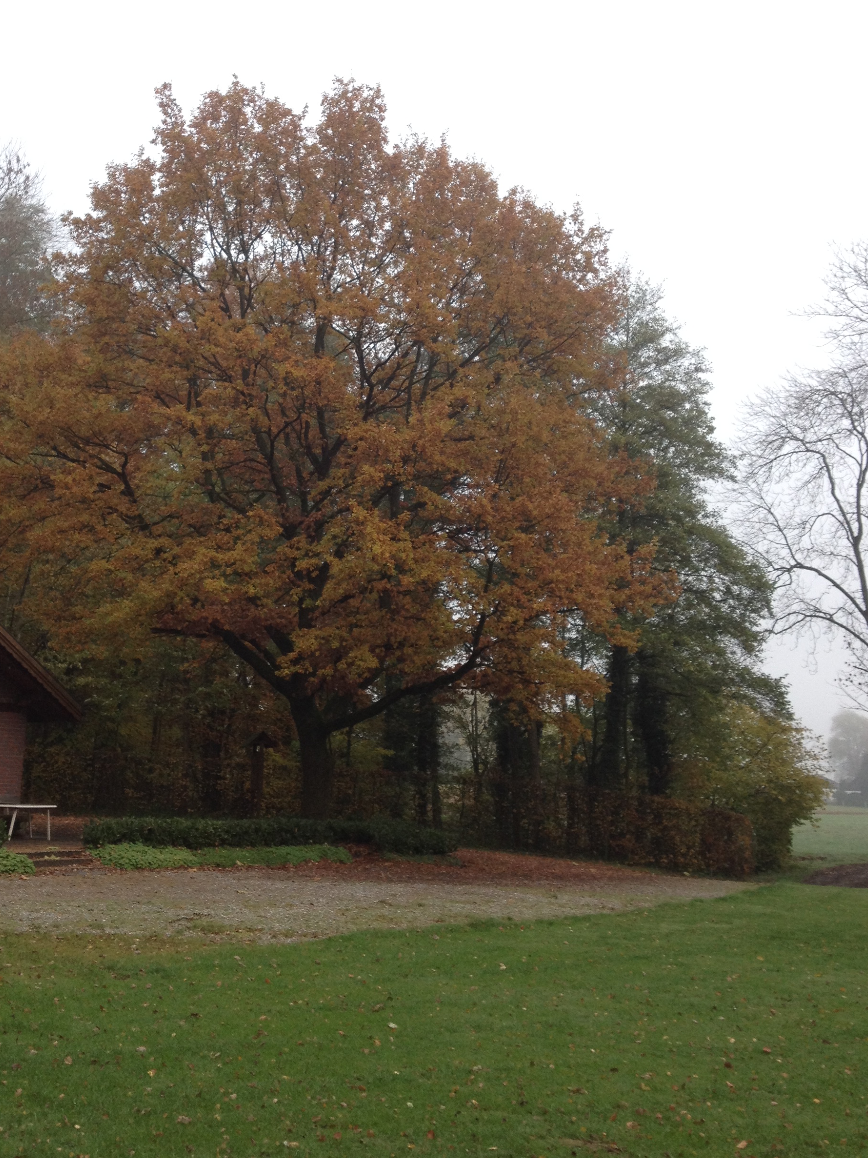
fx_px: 1572
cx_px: 309
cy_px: 453
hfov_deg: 30.7
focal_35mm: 47
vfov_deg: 40.2
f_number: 2.4
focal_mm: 4.28
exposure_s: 1/375
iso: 50
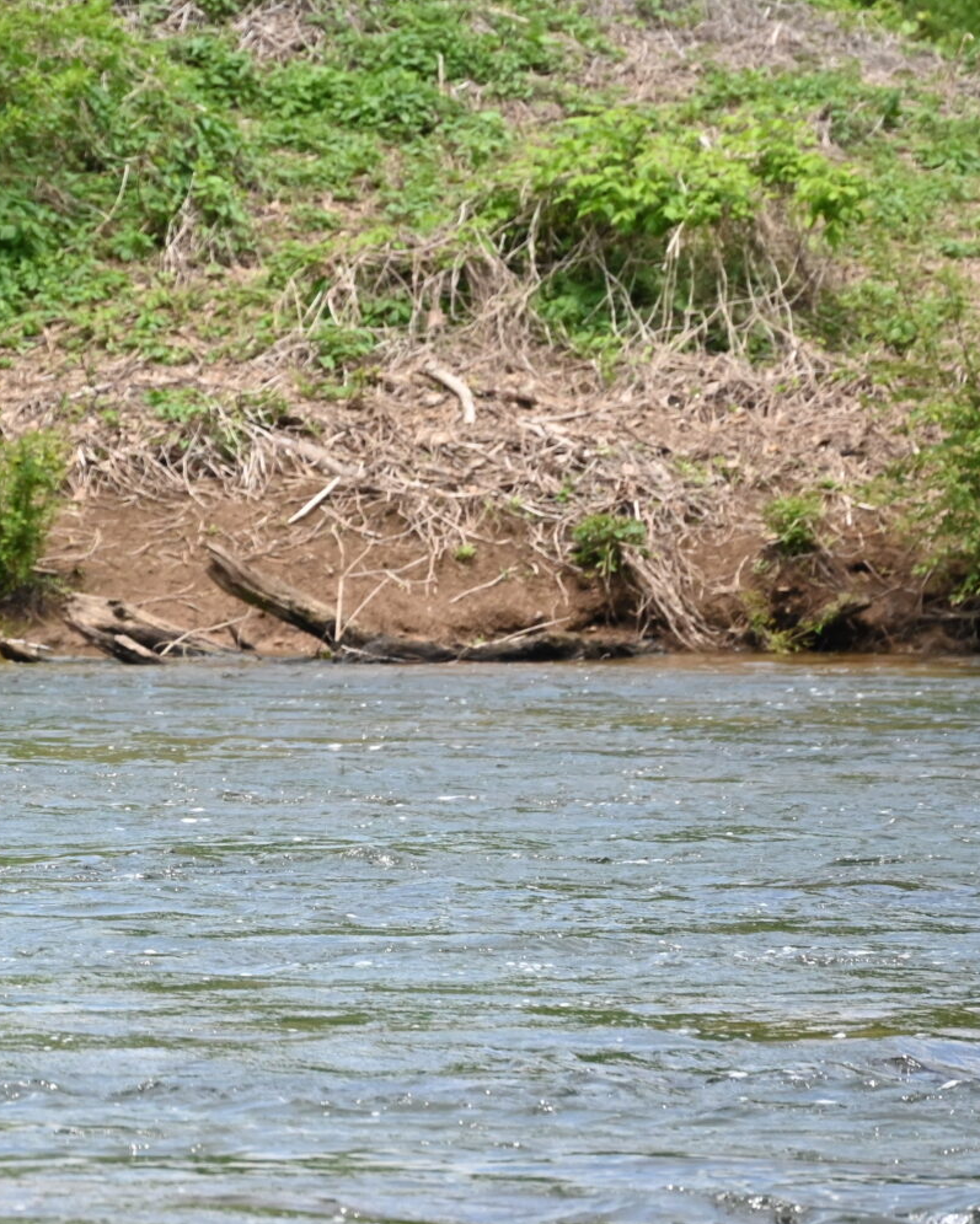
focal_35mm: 482
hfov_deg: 3.2
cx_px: -269
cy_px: 504
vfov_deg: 4.0
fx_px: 17472
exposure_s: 1/5000
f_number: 6.3
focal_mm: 200
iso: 2000
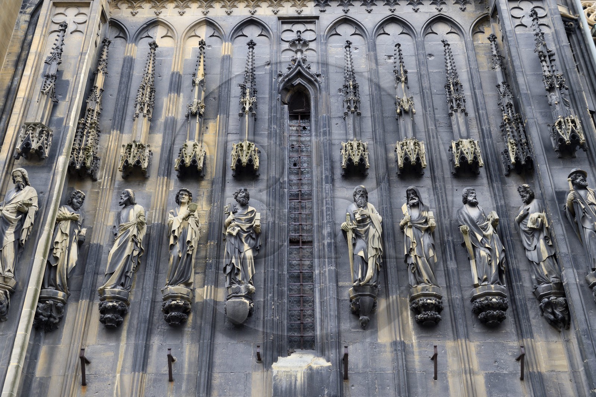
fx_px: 596
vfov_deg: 36.8
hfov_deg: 53.2
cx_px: 298
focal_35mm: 36
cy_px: 198
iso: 400
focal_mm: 36
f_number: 5
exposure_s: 1/60
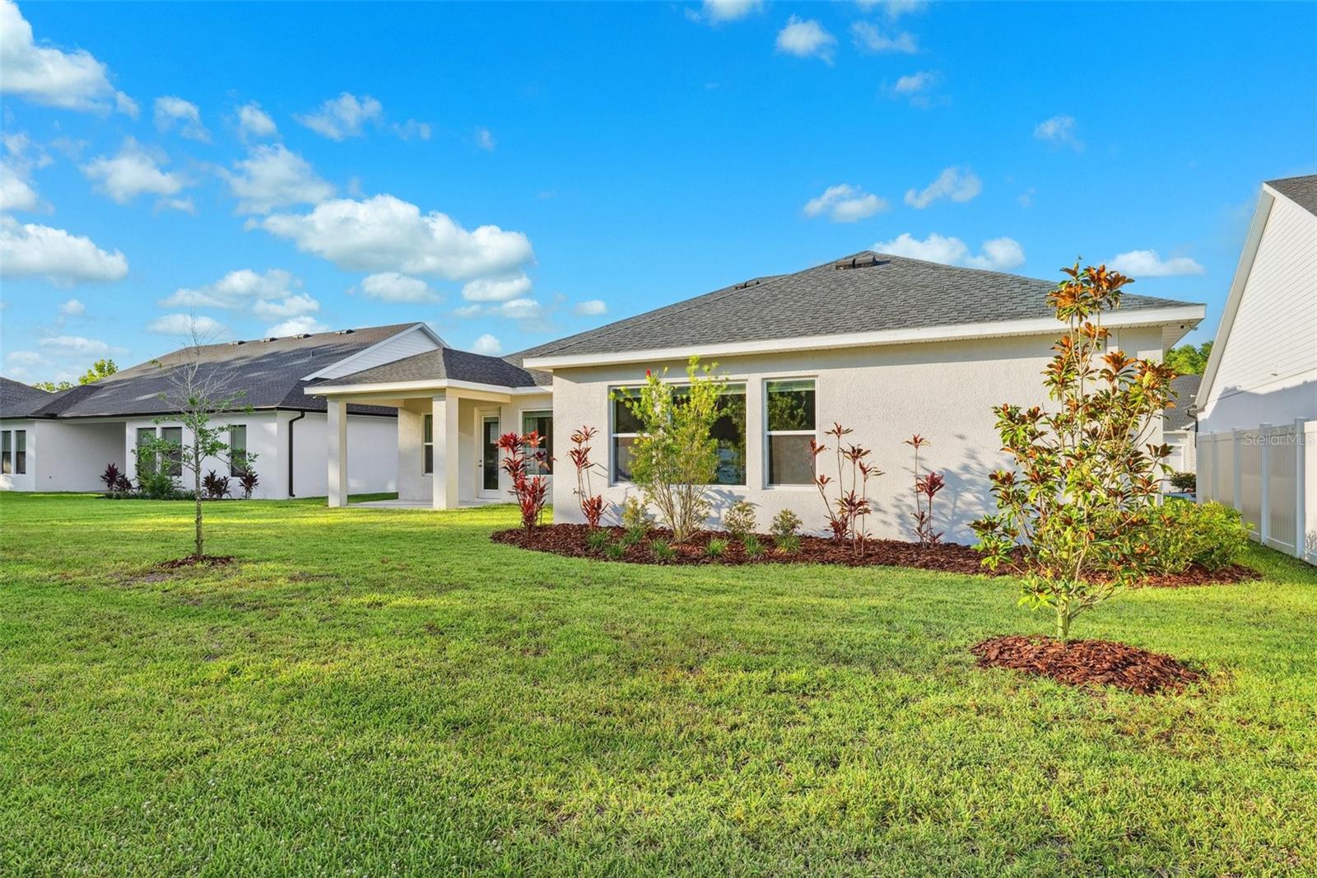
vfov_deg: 61.9
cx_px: 658
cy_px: 439
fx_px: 731
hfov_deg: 84.0
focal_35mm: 20
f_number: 8
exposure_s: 1/500
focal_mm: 20
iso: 400
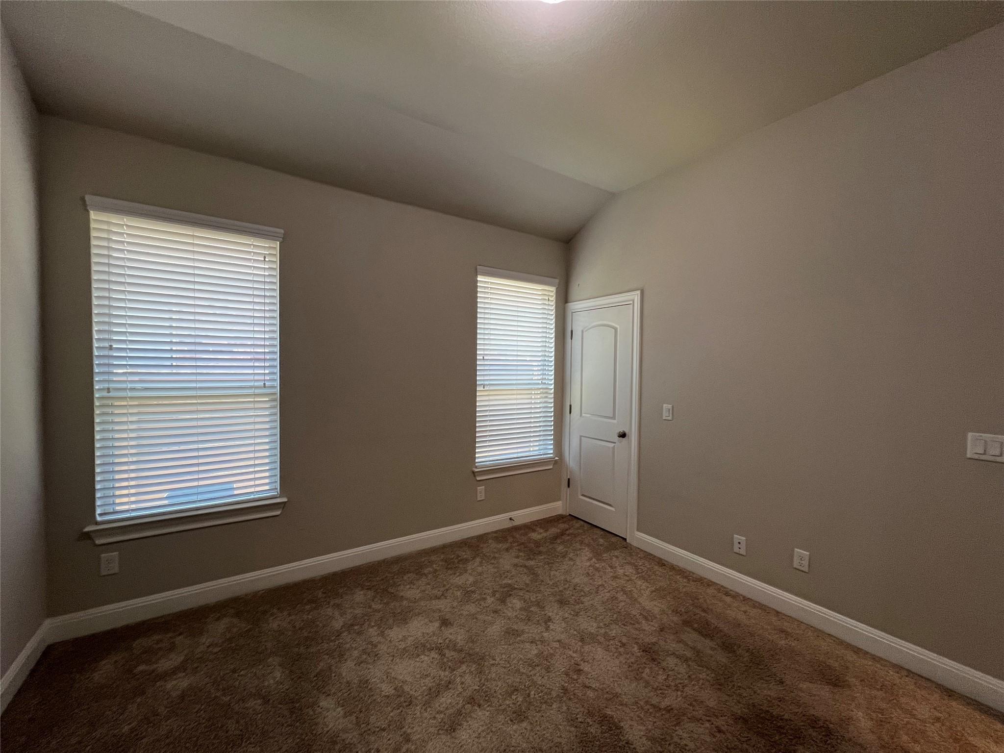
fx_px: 377
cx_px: 502
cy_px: 376
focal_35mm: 13
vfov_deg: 89.9
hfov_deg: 106.2
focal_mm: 1.57
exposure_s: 1/120
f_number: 1.8
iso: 250
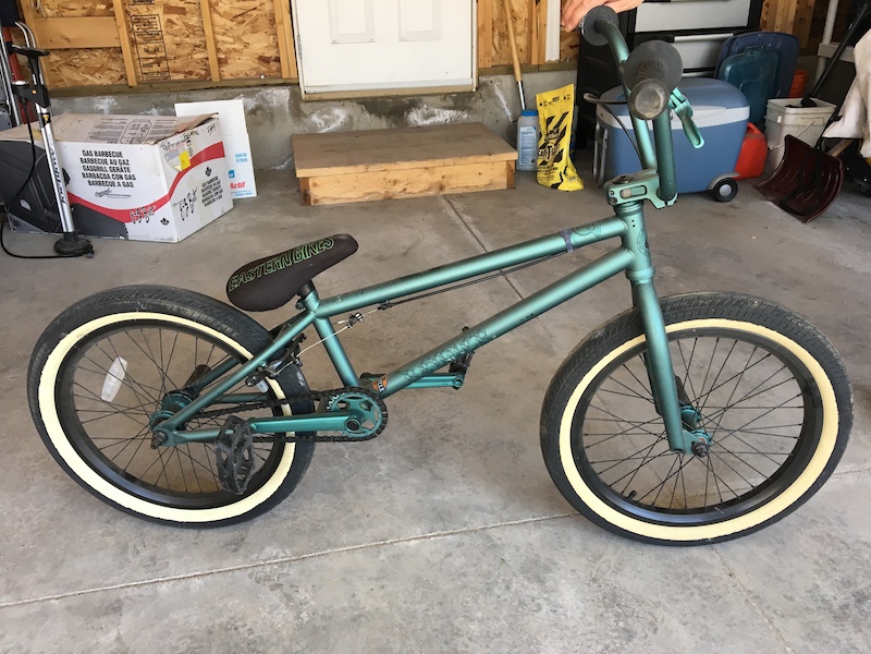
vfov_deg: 48.2
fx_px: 730
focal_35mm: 29
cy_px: 327
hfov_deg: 61.7
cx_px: 436
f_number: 2.2
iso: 25
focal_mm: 4.15
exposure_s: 1/40
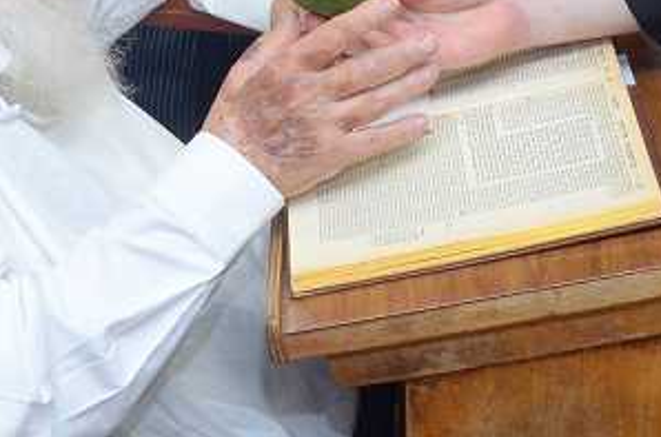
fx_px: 3022
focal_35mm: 165
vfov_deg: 8.1
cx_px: 69
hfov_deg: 12.4
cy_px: -193
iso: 800
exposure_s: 1/160
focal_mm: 32
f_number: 9
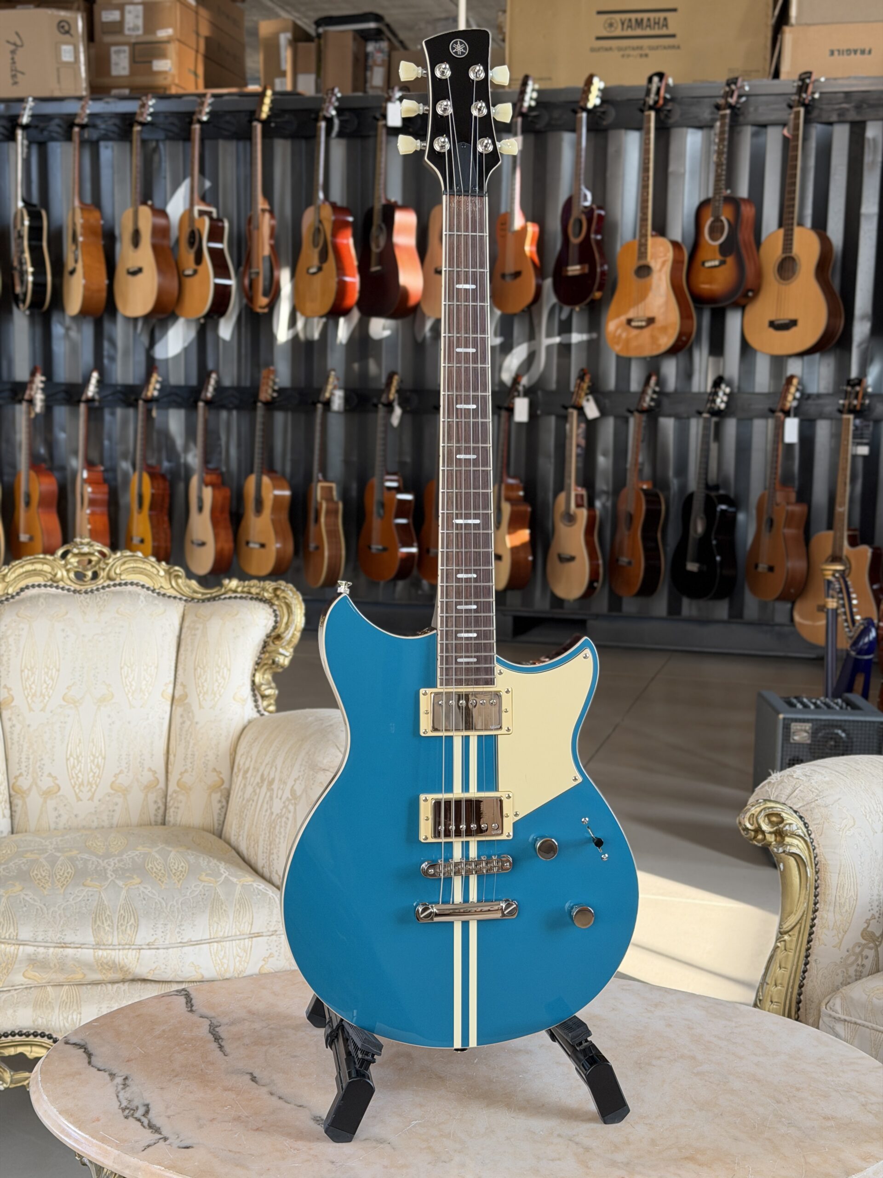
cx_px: 442
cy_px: 589
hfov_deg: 30.3
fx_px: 1633
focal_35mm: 48
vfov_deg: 39.7
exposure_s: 1/141
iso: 64
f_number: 1.78
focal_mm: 6.76
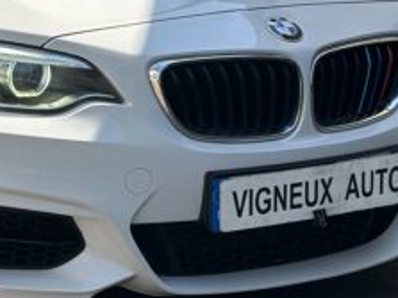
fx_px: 1977
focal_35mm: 172
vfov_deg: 8.6
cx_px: -52
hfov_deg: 11.3
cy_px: 32
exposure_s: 1/2597
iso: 64
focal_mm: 6.86
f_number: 1.78
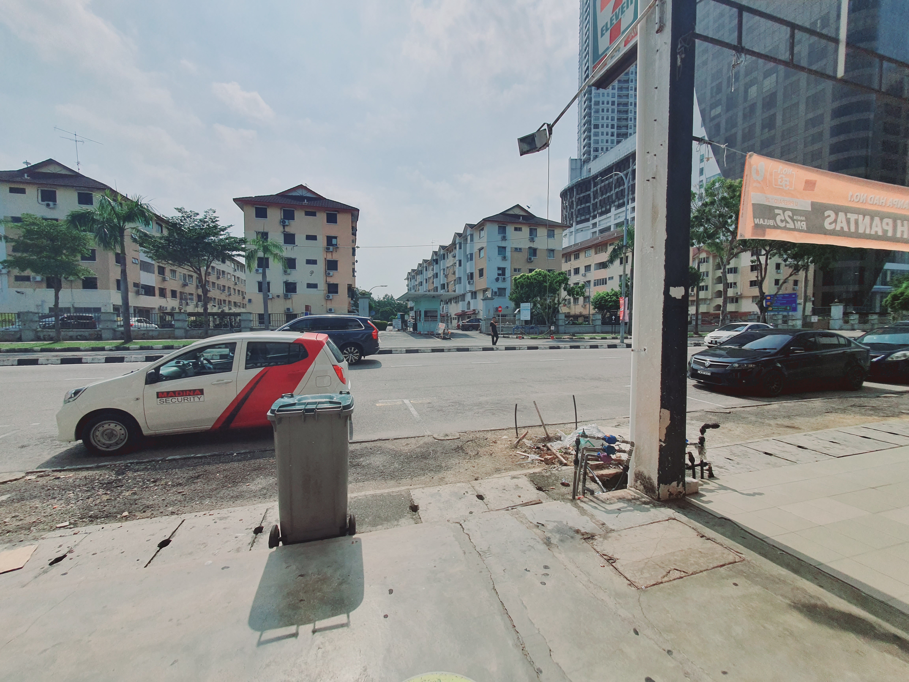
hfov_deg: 106.2
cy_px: 341
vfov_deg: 89.9
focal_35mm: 13
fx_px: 341
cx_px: 454
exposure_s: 1/2960
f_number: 2.2
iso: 50
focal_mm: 1.8
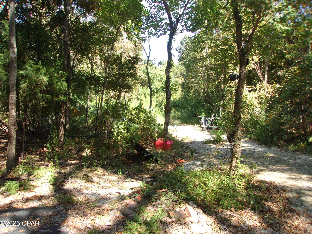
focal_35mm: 27
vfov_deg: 51.4
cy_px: 117
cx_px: 156
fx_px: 243
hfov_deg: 65.3
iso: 80
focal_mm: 4.9
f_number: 3
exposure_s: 1/140
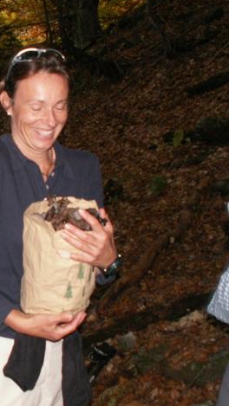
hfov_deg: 21.9
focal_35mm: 52
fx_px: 561
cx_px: -21
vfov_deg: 39.9
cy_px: 201
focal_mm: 5.86
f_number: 2.8
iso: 160
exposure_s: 1/40
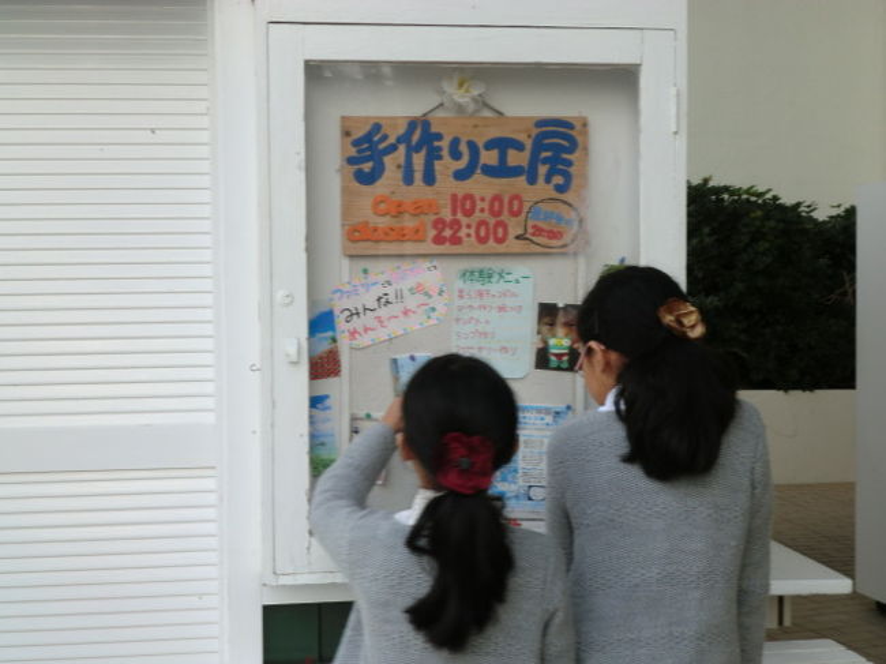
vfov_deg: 27.0
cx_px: 443
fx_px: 1382
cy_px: 332
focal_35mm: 54
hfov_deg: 35.6
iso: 50
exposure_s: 1/80
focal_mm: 9.8
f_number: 4.5
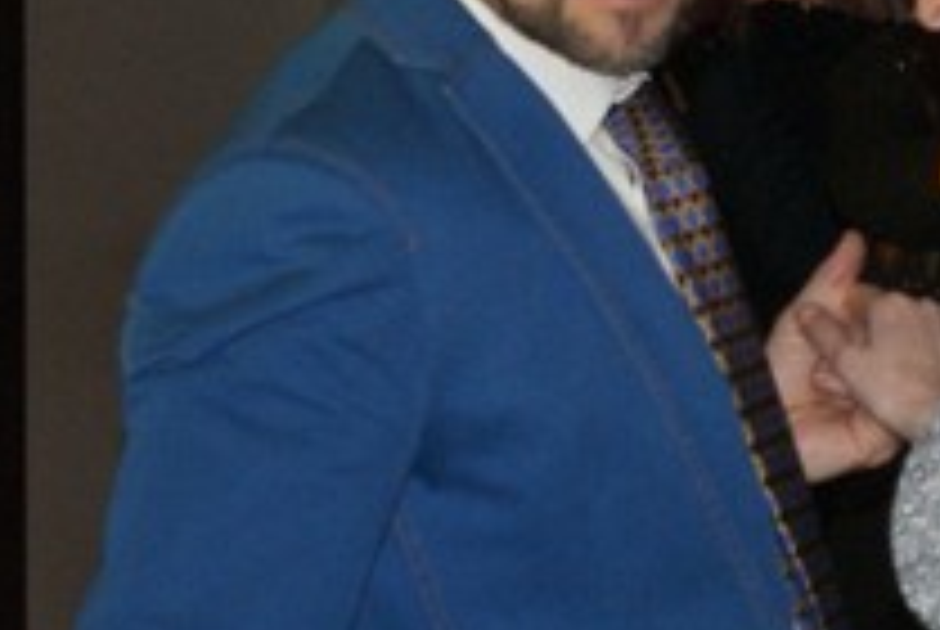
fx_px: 5622
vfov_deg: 6.4
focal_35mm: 215
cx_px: 967
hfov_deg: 9.5
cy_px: 461
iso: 400
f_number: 5
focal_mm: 30
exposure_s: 1/60
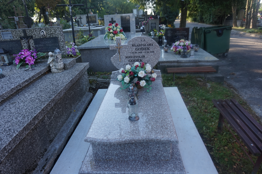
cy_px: 87
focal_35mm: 24
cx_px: 131
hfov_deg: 73.8
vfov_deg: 53.1
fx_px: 175
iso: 125
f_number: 4
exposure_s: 1/160
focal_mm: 16
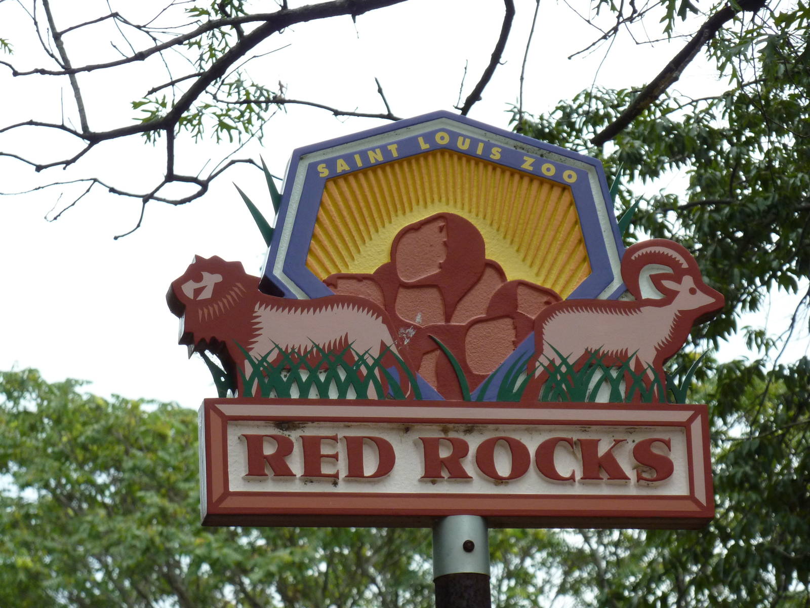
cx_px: 405
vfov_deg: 10.1
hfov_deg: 13.4
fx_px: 3440
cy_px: 304
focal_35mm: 147
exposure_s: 1/500
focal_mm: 24.1
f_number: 4.5
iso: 200
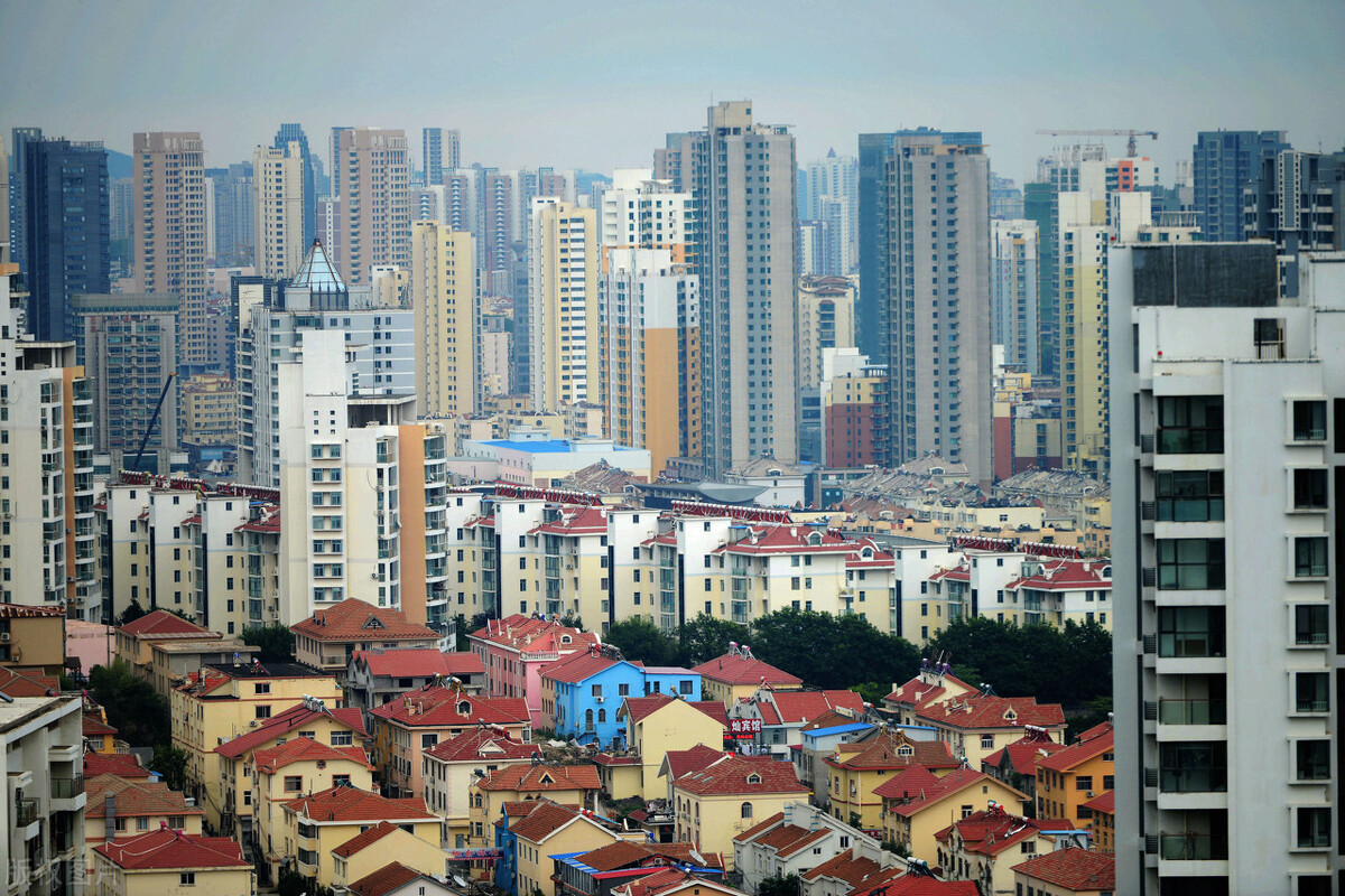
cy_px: 448
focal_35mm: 200
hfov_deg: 10.3
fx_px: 7472
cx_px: 672
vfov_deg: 6.9
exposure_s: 1/400
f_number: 3.2
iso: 100
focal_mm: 200
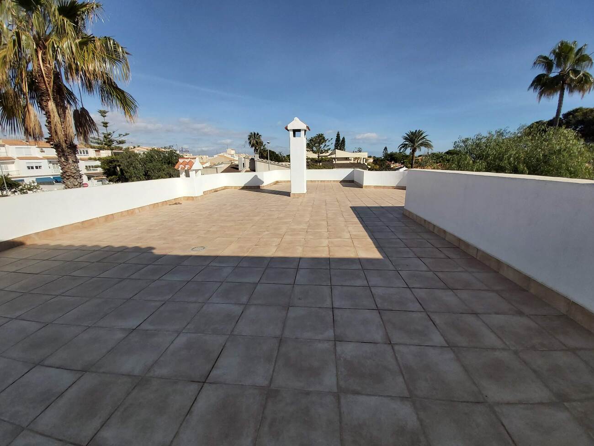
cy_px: 223
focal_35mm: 12
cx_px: 297
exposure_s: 1/2987
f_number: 2.2
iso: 40
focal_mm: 1.42
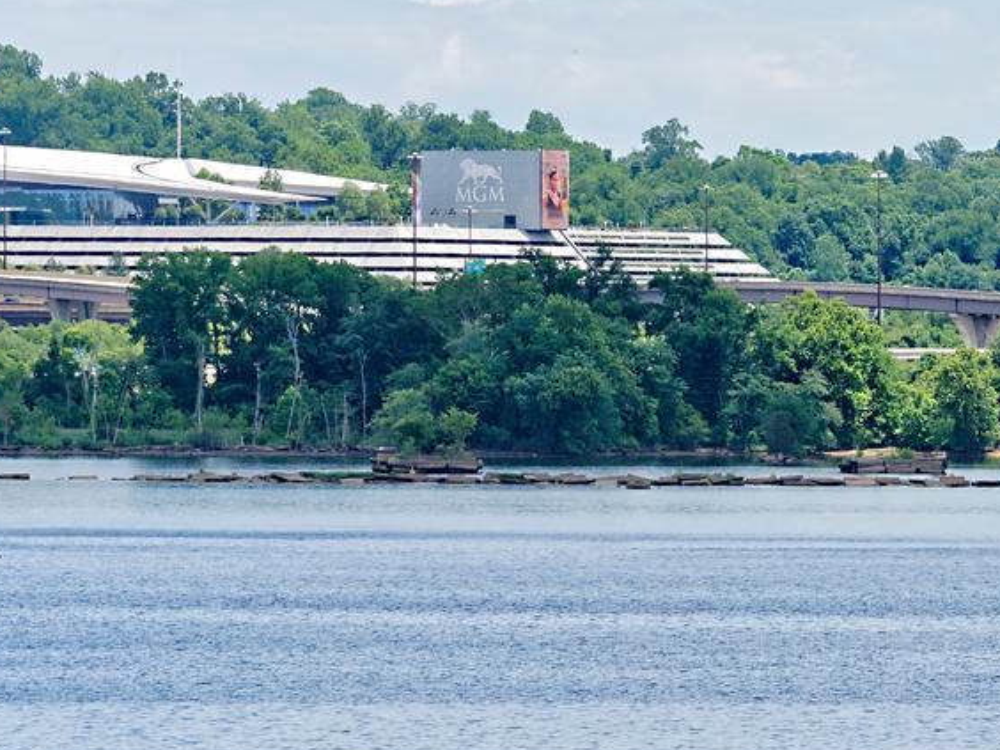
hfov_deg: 4.7
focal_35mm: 419
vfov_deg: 3.5
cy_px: -2
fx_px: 12104
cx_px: 1025
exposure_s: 1/250
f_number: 13
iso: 320
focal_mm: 120
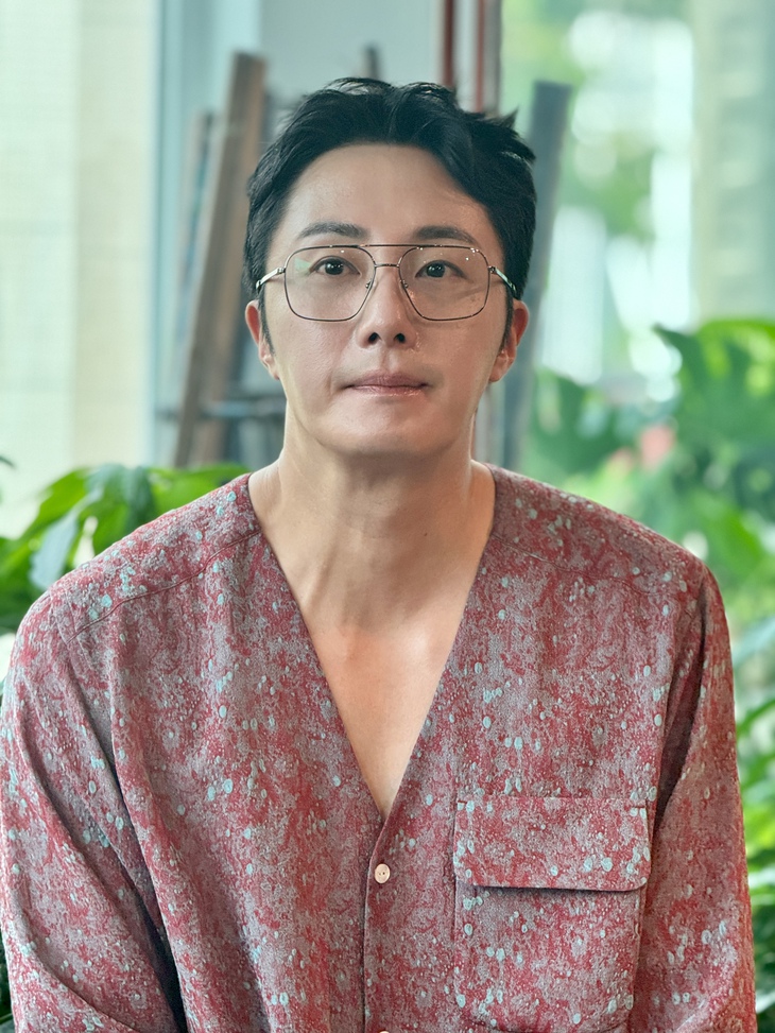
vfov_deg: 16.4
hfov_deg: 12.4
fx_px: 3581
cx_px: 388
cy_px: 516
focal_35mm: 120
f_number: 2.8
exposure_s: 1/100
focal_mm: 15.66
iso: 250
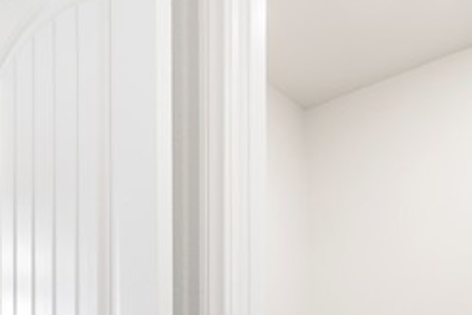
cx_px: 165
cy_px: 384
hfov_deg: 48.9
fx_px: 511
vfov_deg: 29.2
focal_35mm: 39
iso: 320
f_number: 8
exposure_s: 1/4
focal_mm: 10
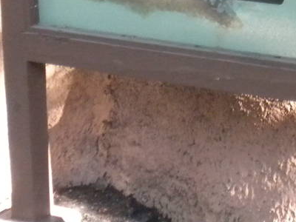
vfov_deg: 9.4
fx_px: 1266
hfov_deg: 13.0
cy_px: -215
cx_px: 349
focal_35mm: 148
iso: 400
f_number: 3.5
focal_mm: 6.6
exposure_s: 1/187
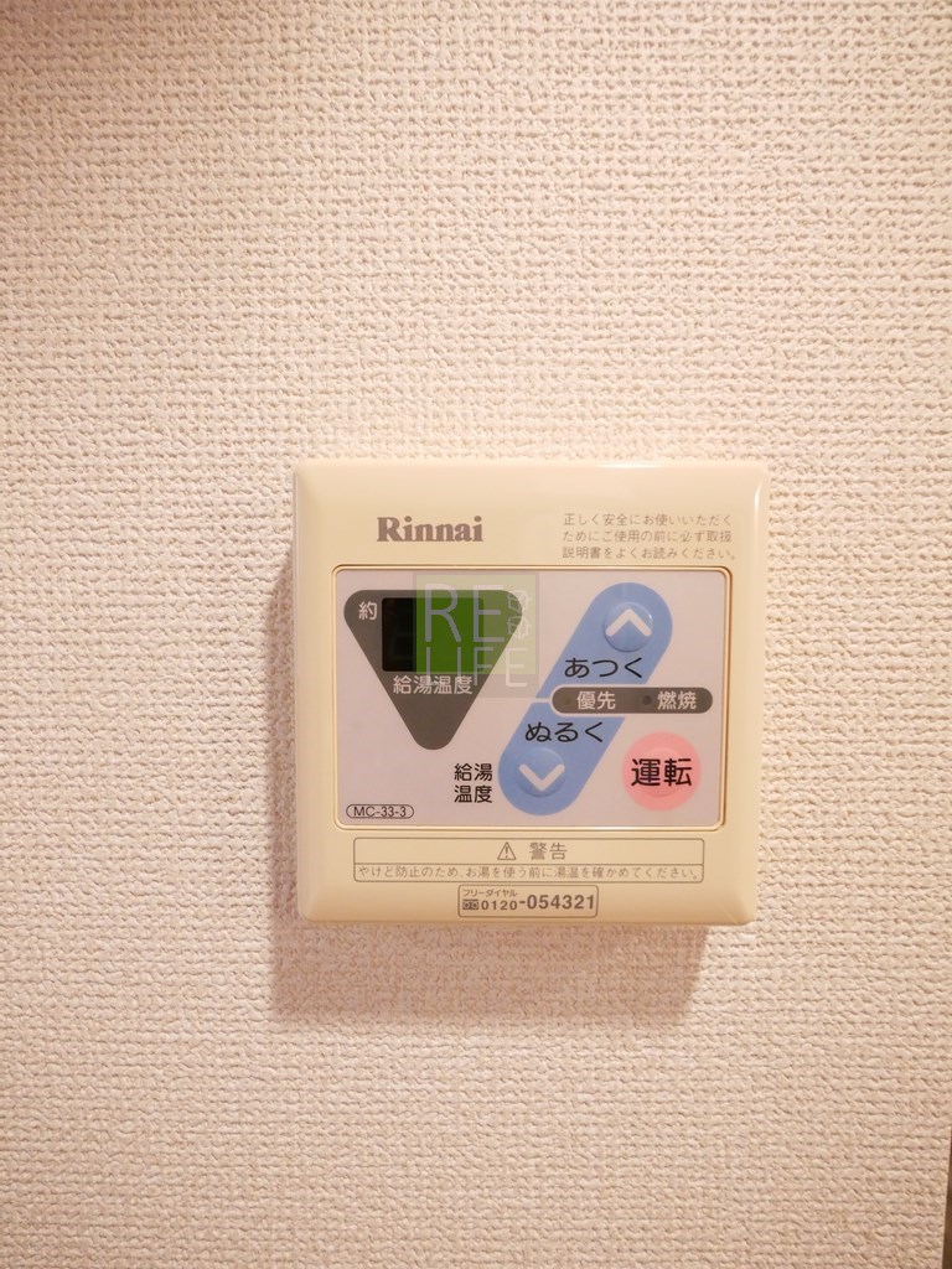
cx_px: 476
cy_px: 634
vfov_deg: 102.1
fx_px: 513
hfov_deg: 85.7
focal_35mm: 14
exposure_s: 1/40
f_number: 4
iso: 3200
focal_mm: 7
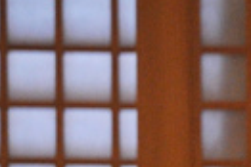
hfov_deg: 0.9
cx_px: 856
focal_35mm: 2348
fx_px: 16350
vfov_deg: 0.6
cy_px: 529
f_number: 5.6
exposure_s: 1/30
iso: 1400
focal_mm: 300
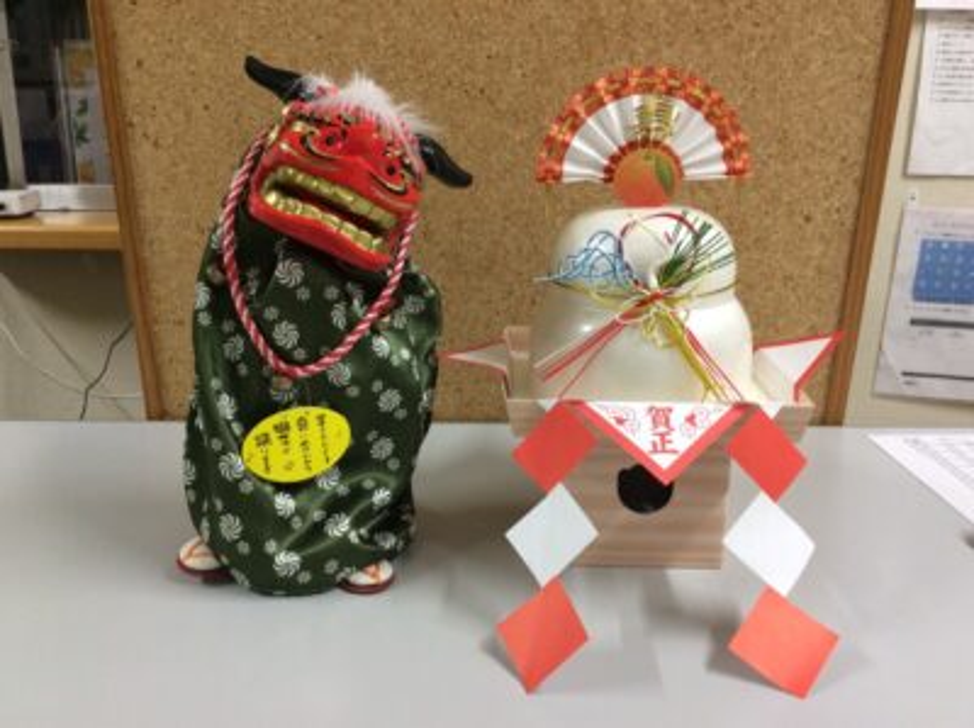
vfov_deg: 44.1
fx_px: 899
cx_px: 487
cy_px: 364
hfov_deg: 56.9
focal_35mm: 32
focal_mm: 3.3
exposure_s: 1/24
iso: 50
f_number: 2.4
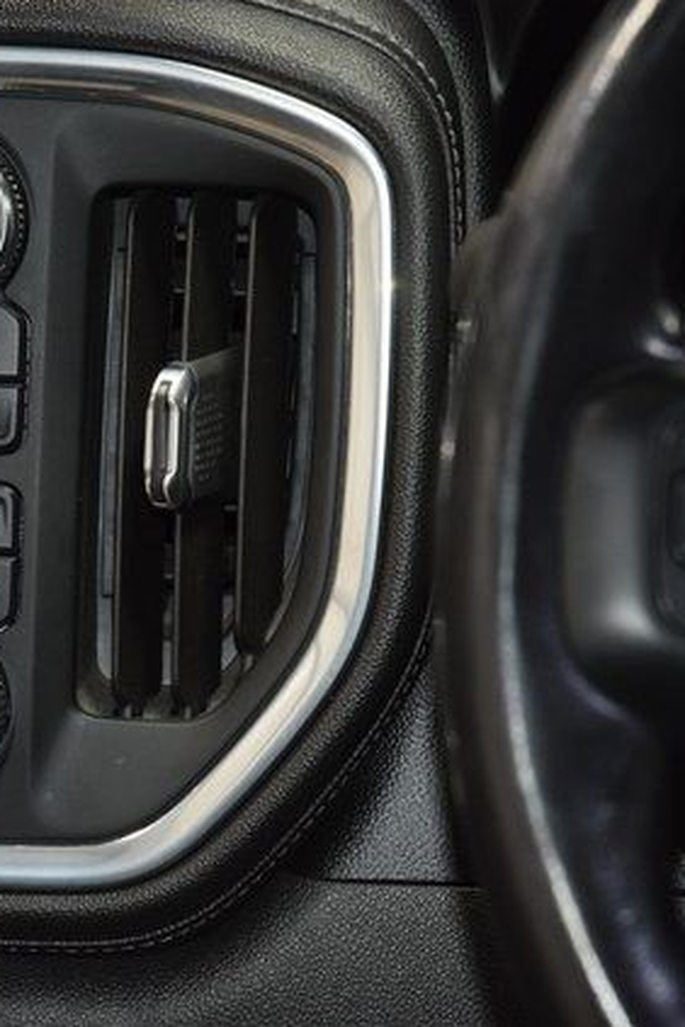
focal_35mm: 159
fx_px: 4538
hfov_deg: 8.6
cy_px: 511
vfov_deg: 12.9
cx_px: -73
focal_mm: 70
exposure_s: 1/60
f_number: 4.5
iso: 2000
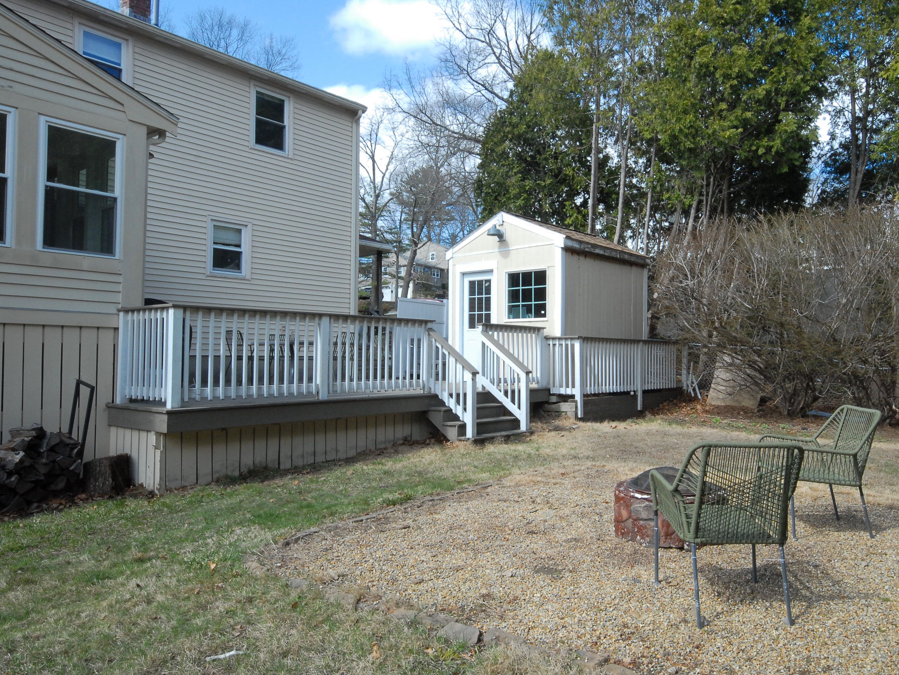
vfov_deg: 52.0
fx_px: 691
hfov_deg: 65.8
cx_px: 517
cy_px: 332
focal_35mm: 27
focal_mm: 15
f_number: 18
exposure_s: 1/100
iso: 640
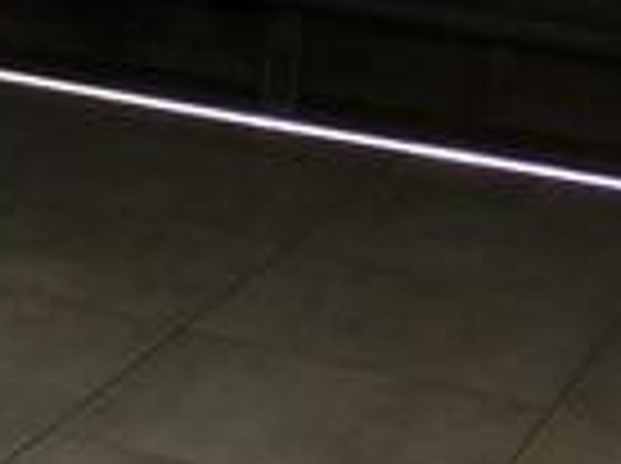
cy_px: -212
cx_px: -490
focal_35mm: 151
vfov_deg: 9.5
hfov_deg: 12.1
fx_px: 2704
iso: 80
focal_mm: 5.3
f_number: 1.8
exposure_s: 1/33.3
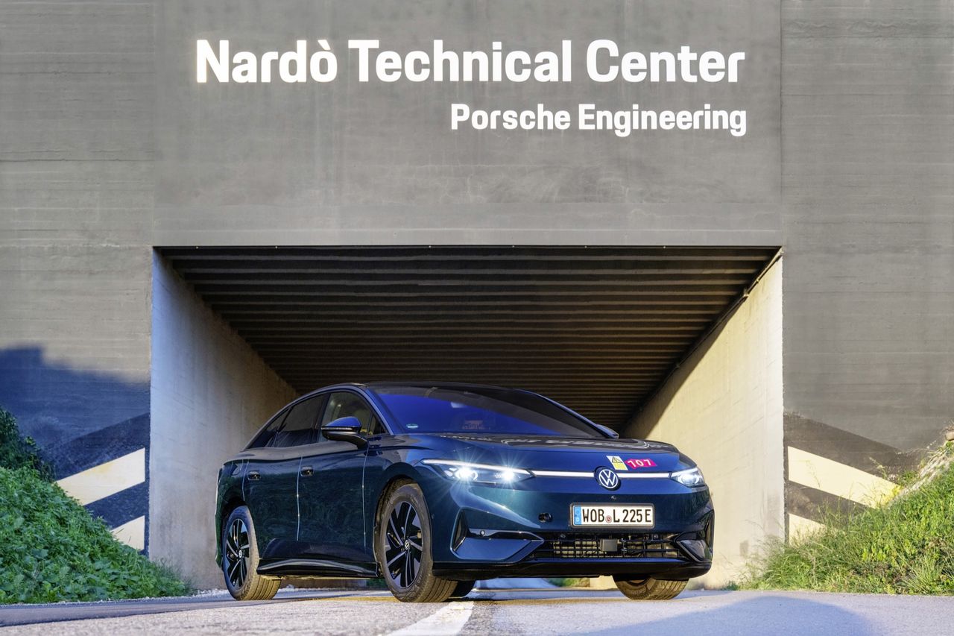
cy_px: 318
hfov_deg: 28.8
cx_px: 477
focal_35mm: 70
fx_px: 1855
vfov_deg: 19.5
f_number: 6.3
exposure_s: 1/320
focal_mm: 70
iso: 400
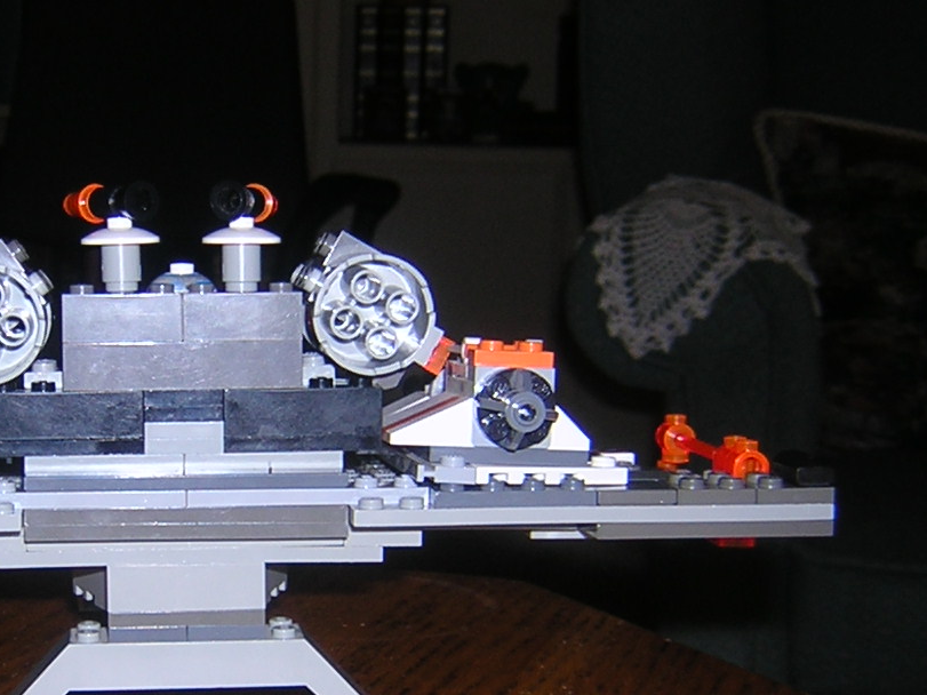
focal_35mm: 71
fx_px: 1901
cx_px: 242
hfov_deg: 27.1
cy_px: 457
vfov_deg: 20.7
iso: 100
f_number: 2.6
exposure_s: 1/60.1
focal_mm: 4.7
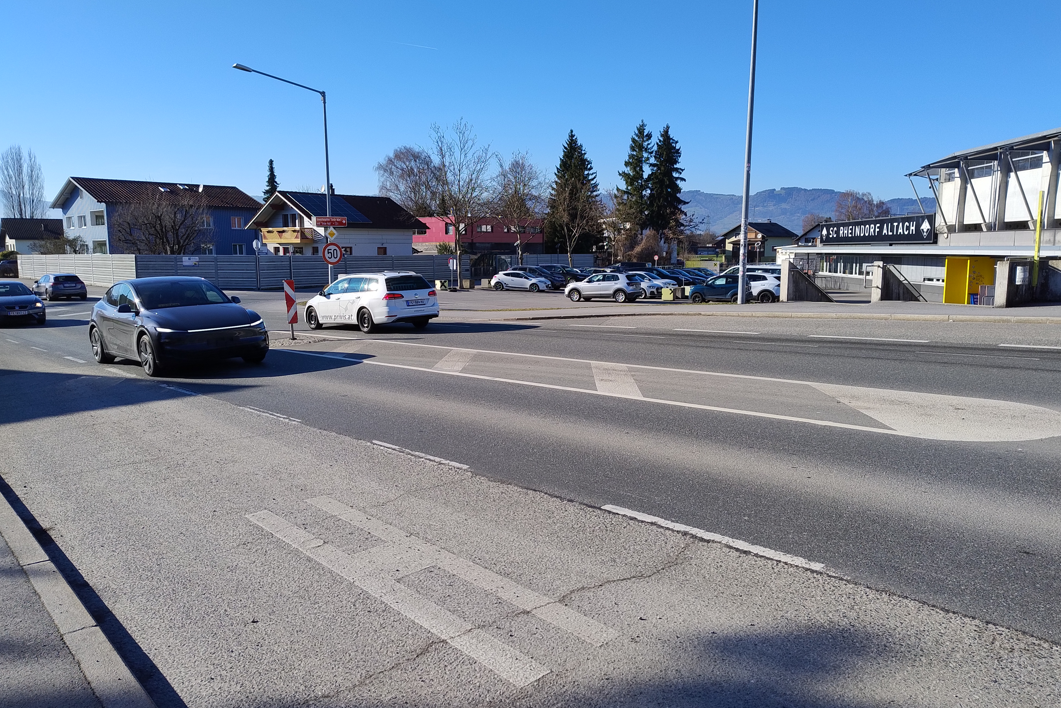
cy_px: 340
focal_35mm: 26
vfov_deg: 49.5
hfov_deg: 69.4
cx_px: 539
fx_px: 766
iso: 100
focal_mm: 5.56
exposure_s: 1/1173
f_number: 1.8
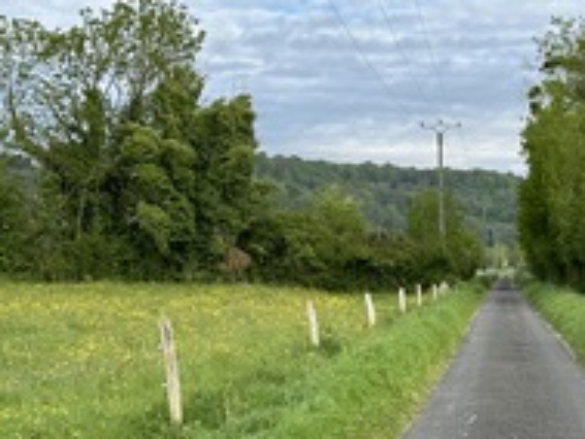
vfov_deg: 19.2
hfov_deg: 25.1
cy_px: 371
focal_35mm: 76
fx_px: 1285
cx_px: 489
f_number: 1.78
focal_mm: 6.86
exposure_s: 1/2660
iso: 80
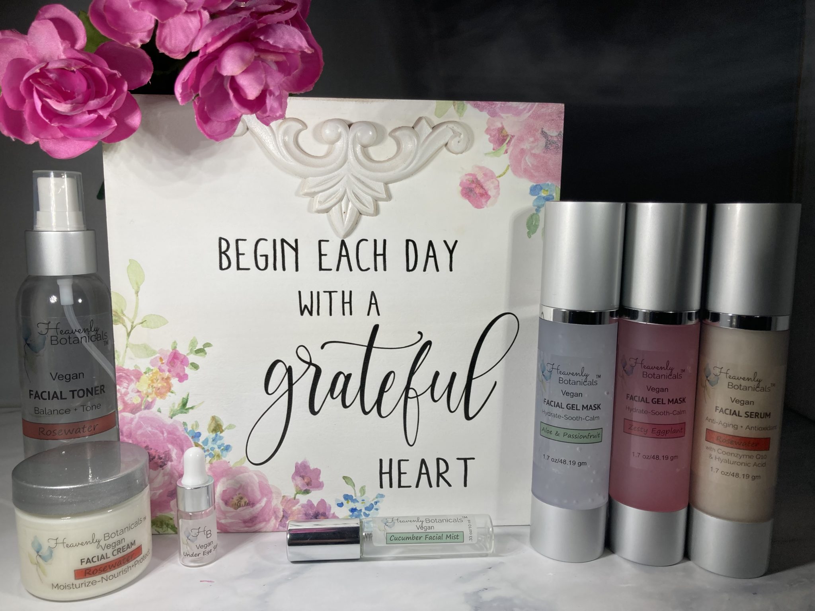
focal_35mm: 28
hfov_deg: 63.4
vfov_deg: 49.7
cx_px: 408
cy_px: 306
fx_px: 659
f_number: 1.8
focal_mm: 3.99
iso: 20
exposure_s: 1/273
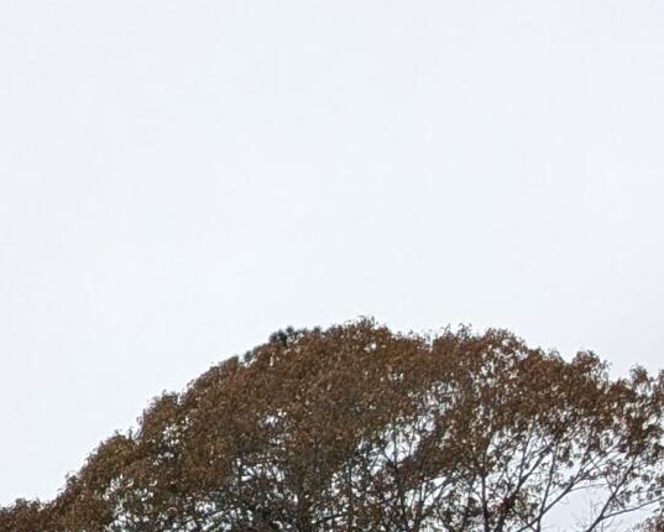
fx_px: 2575
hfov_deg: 12.0
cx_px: -898
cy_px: 1194
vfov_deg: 10.5
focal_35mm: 131
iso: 22
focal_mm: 6.9
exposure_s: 1/567
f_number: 1.68
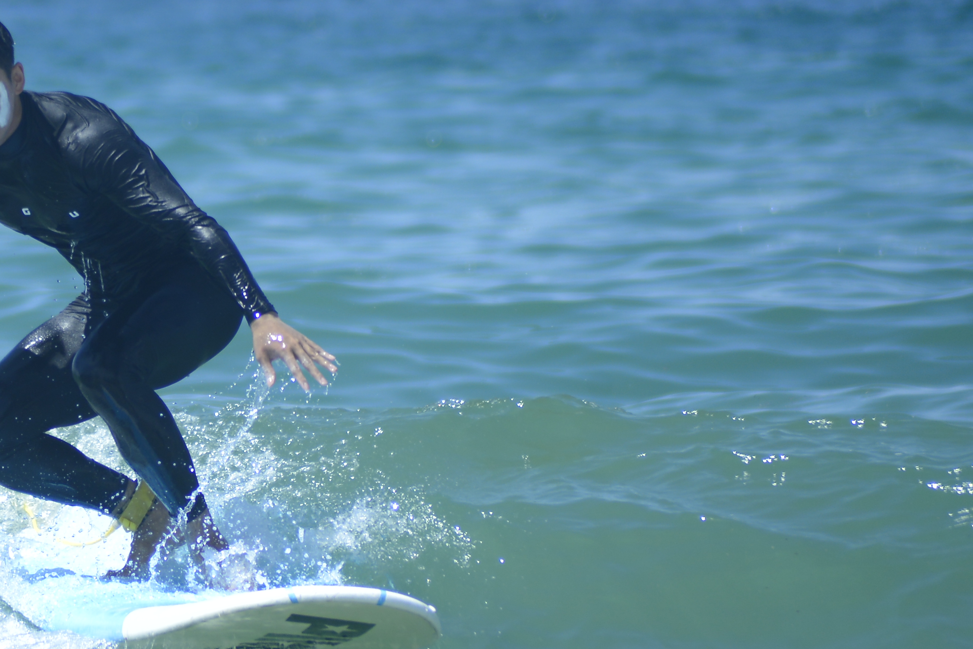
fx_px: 18684
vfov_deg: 2.0
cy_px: 371
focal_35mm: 691
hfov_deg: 3.0
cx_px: 145
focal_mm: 300
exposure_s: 1/1600
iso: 360
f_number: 5.6
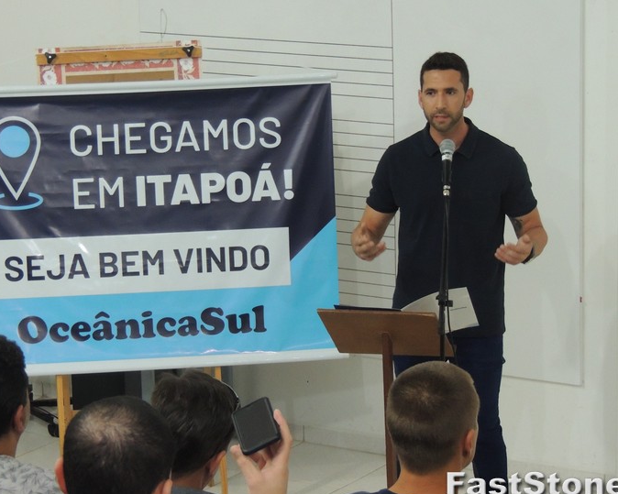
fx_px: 2542
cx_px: 267
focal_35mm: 139
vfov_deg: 11.1
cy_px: 246
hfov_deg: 13.9
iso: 800
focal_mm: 21.4
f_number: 4.2
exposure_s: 1/13
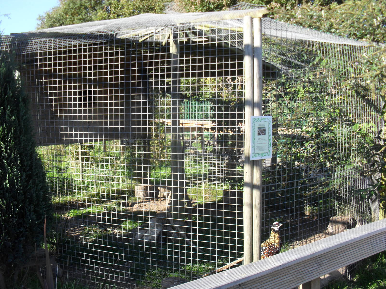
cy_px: 144
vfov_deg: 40.7
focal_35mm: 35
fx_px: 390
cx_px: 193
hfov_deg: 52.6
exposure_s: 1/350
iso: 100
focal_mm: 6.3
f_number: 3.2
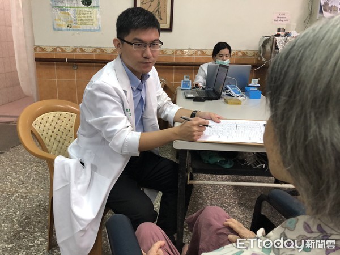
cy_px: 128
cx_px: 170
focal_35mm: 28
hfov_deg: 63.4
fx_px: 275
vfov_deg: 49.7
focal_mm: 3.99
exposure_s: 1/60
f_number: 1.8
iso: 250
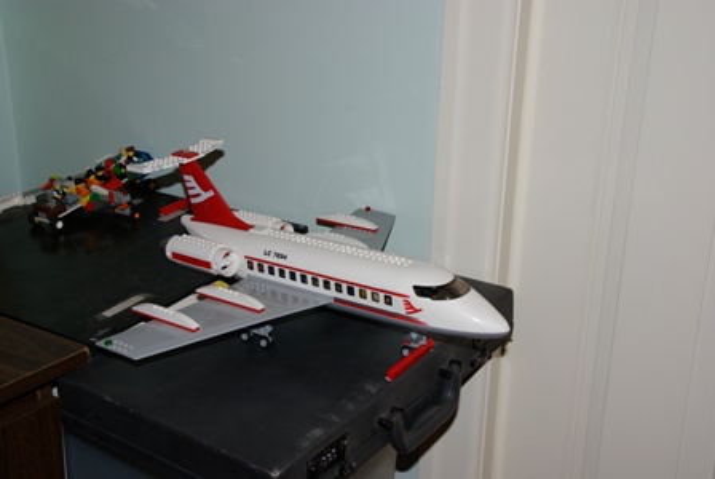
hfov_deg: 43.6
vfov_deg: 30.0
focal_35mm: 45
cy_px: 240
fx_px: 895
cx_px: 358
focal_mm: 30
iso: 400
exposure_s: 1/45
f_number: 8
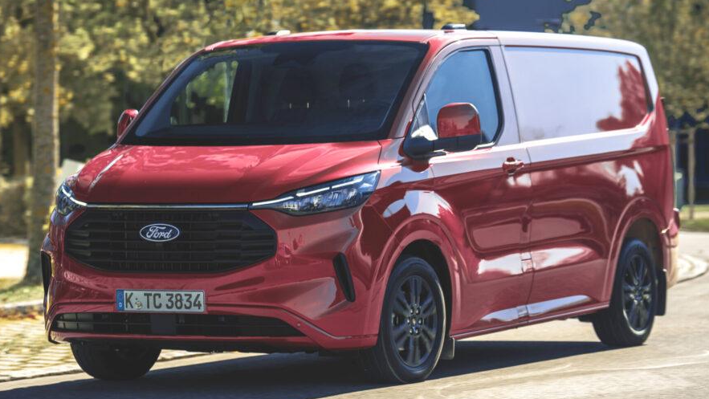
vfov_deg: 8.9
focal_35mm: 136
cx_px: 326
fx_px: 2557
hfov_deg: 15.8
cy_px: 190
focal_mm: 112
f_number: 3.5
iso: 50
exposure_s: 1/250
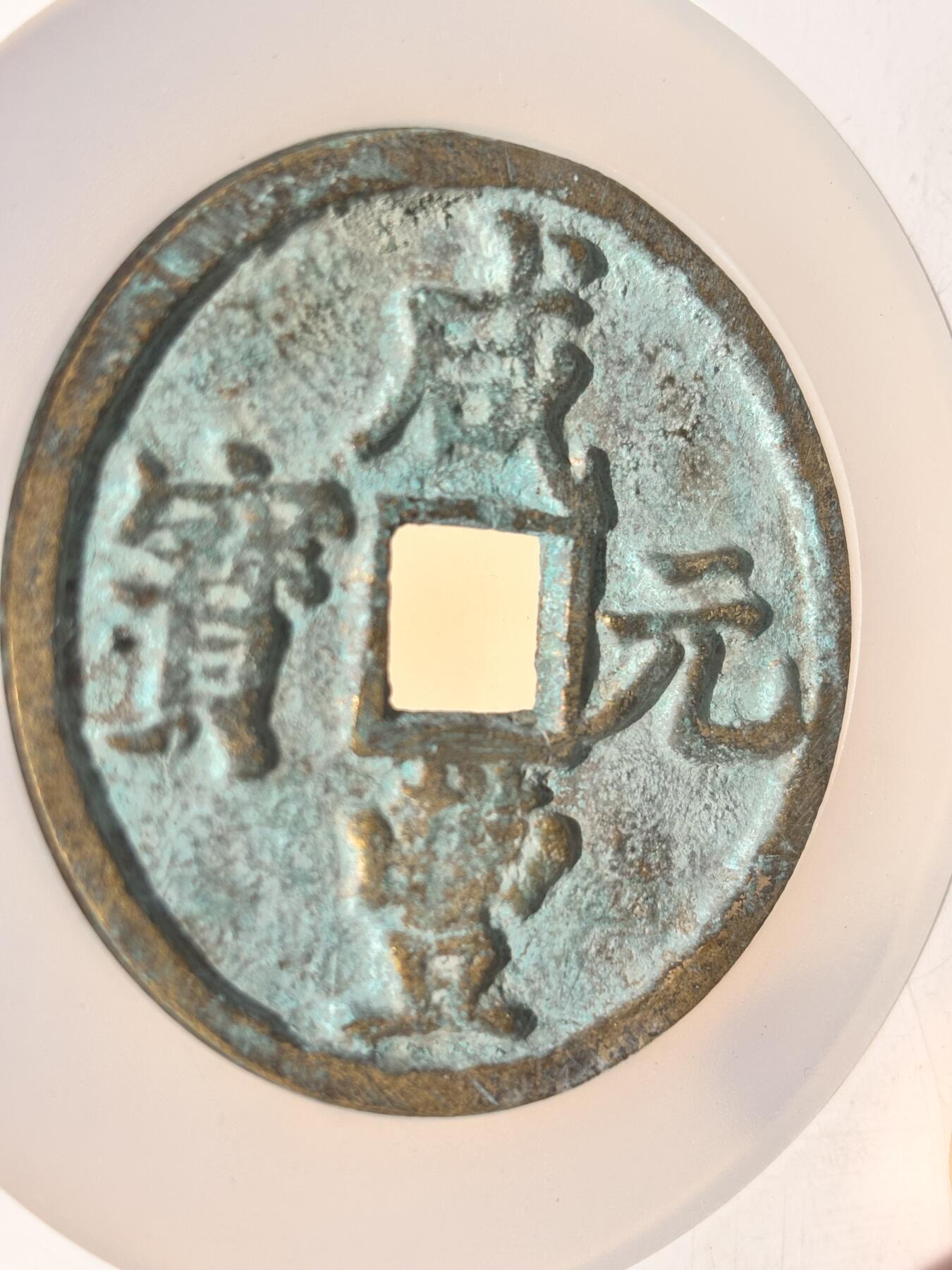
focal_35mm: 52
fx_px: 1907
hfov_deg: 28.0
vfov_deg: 36.8
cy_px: 635
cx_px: 476
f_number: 1.6
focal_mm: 5.96
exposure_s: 1/2513
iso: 40
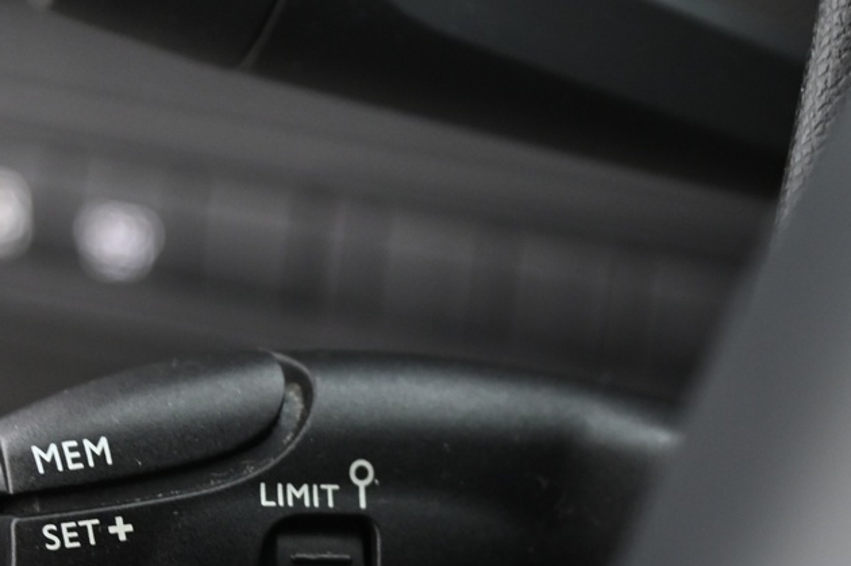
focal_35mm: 170
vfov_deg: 8.0
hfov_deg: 12.1
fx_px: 4015
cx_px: 316
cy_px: 600
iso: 2000
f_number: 4
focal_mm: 66
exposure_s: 1/10
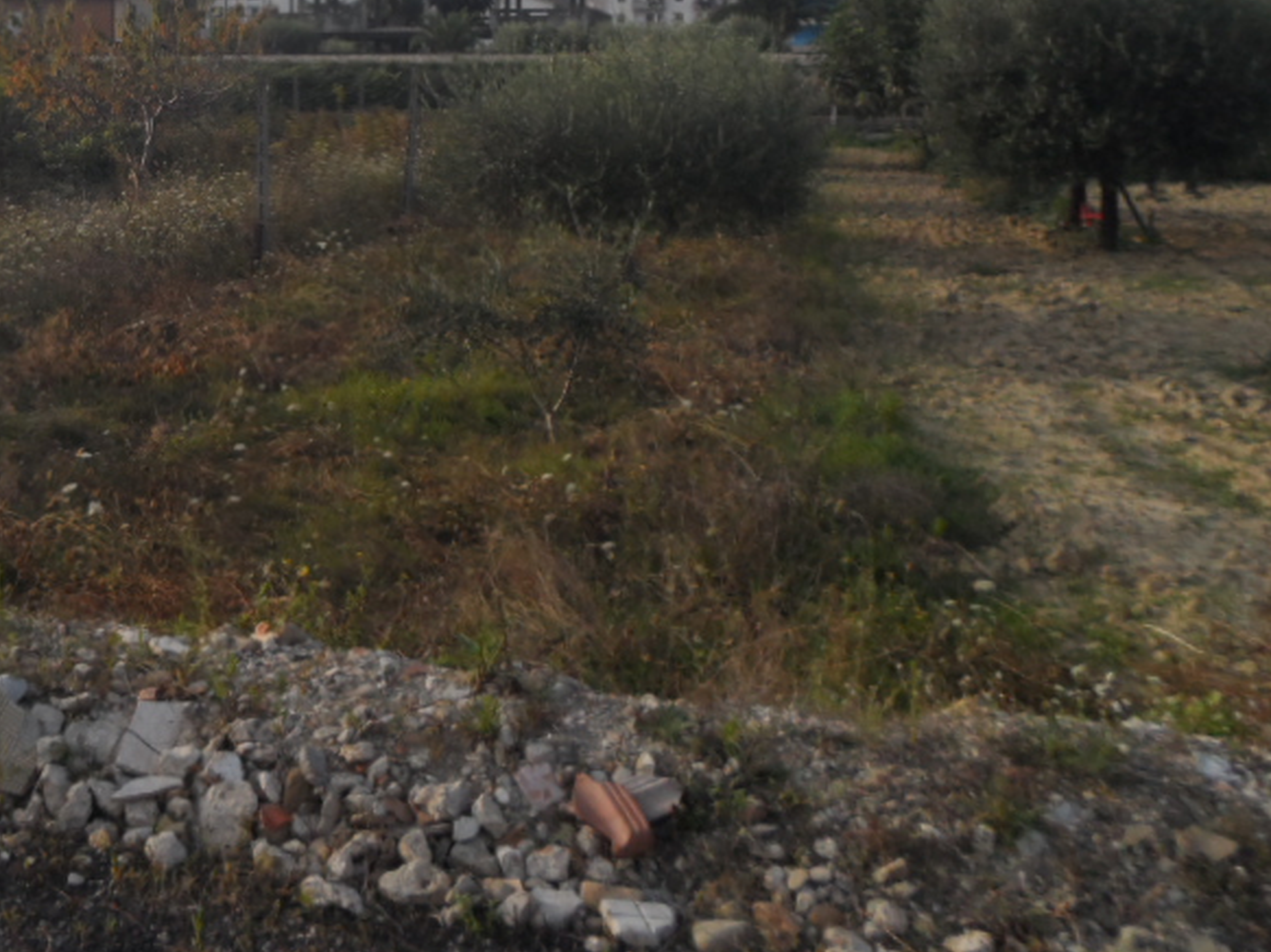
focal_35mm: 44
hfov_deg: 40.2
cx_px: 157
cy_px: 175
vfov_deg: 31.9
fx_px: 1615
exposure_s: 1/125
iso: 100
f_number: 9.2
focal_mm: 4.5
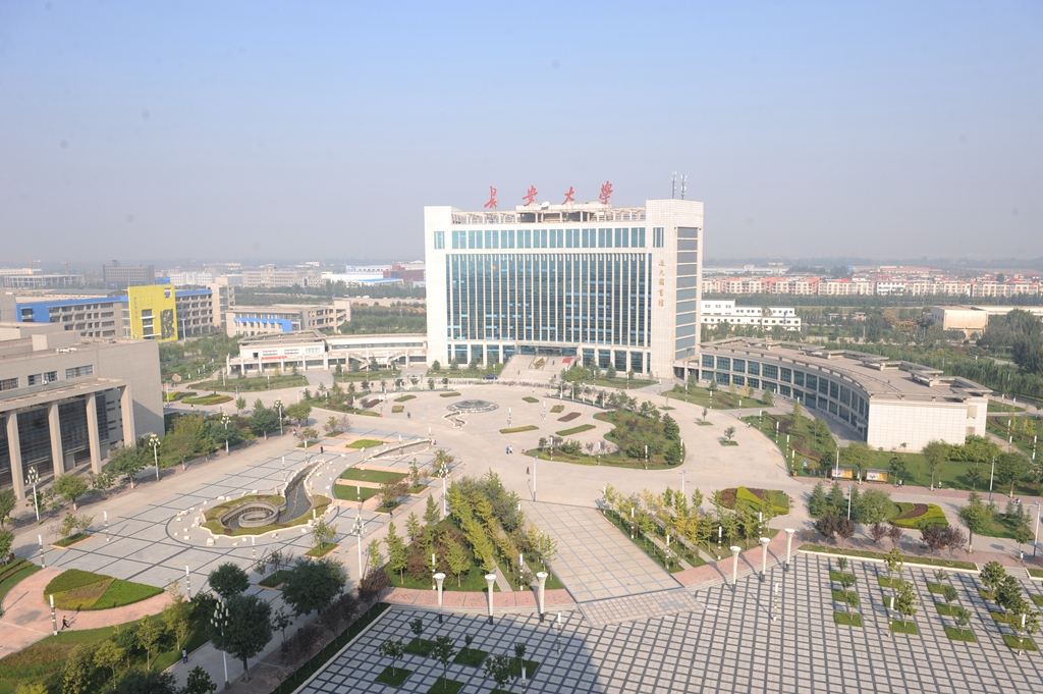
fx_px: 753
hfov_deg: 69.4
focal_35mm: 26
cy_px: 347
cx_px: 522
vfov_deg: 49.5
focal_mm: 26
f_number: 8
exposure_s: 1/250
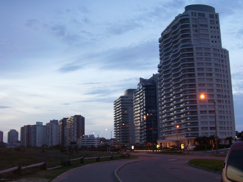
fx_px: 295
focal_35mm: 42
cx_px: 122
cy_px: 91
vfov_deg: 34.3
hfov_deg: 44.8
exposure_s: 1/20
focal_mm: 7
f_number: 3
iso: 160
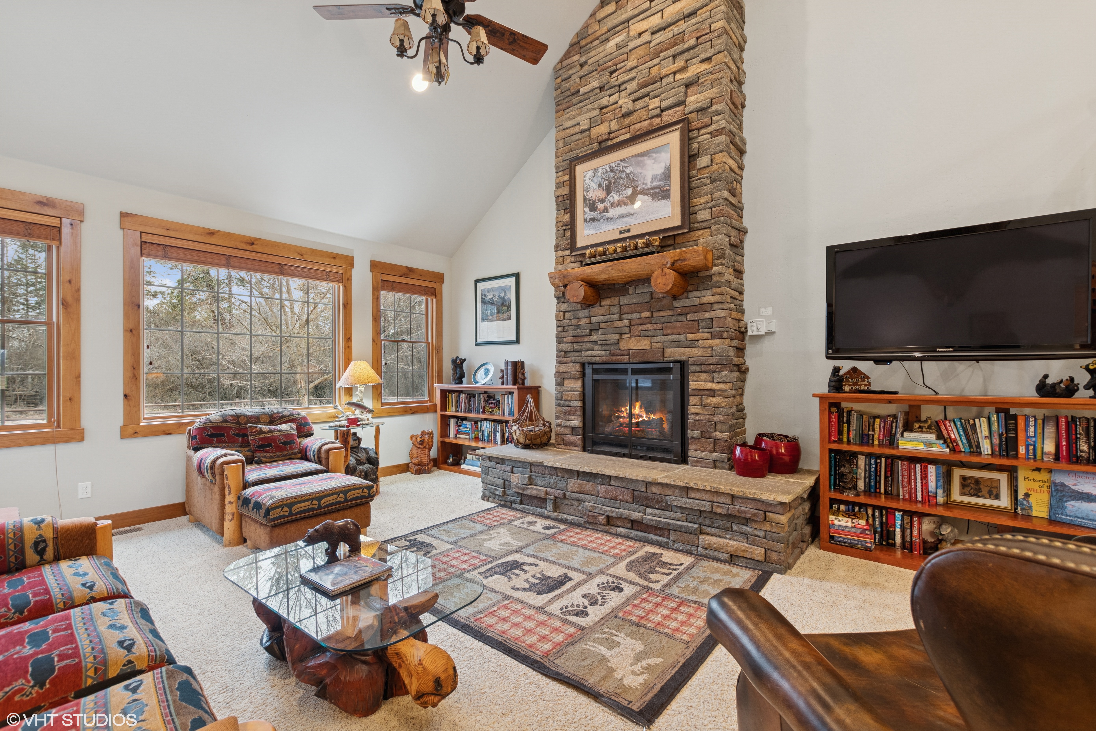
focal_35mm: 15
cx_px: 548
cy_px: 366
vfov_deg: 77.3
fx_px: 457
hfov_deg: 100.4
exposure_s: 1/4
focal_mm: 10
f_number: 6.3
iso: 100
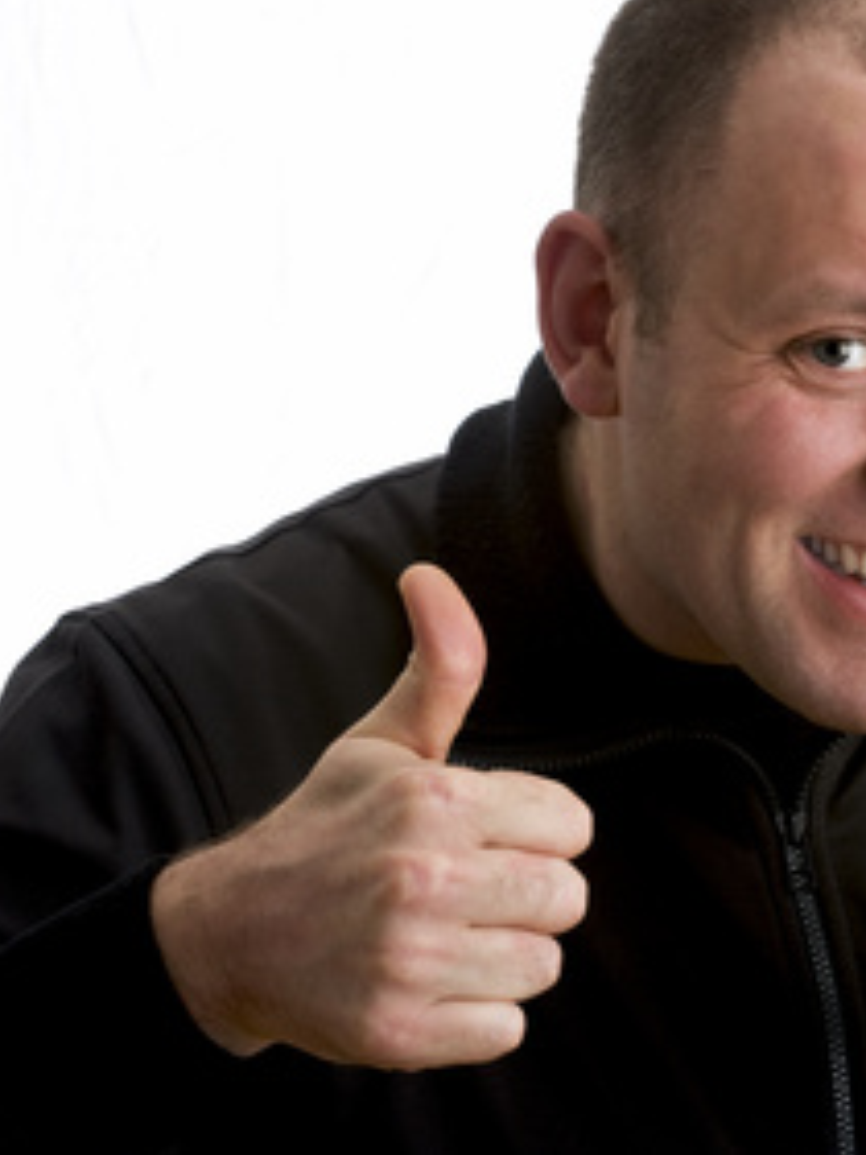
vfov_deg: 11.3
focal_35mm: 175
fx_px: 5837
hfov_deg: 8.5
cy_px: 575
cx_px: 707
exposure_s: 1/160
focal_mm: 120
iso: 200
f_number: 16
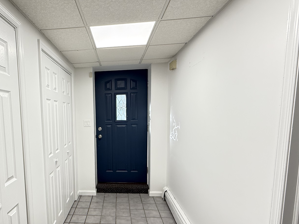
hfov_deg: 71.4
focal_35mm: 23
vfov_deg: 58.2
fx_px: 199
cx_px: 96
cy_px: 139
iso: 200
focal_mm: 2.22
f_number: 2.2
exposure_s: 1/120
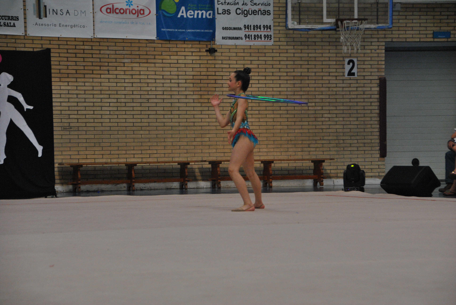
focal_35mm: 129
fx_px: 1636
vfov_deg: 10.7
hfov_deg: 15.9
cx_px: 228
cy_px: 152
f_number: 5.3
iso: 800
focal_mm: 86
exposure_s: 1/250
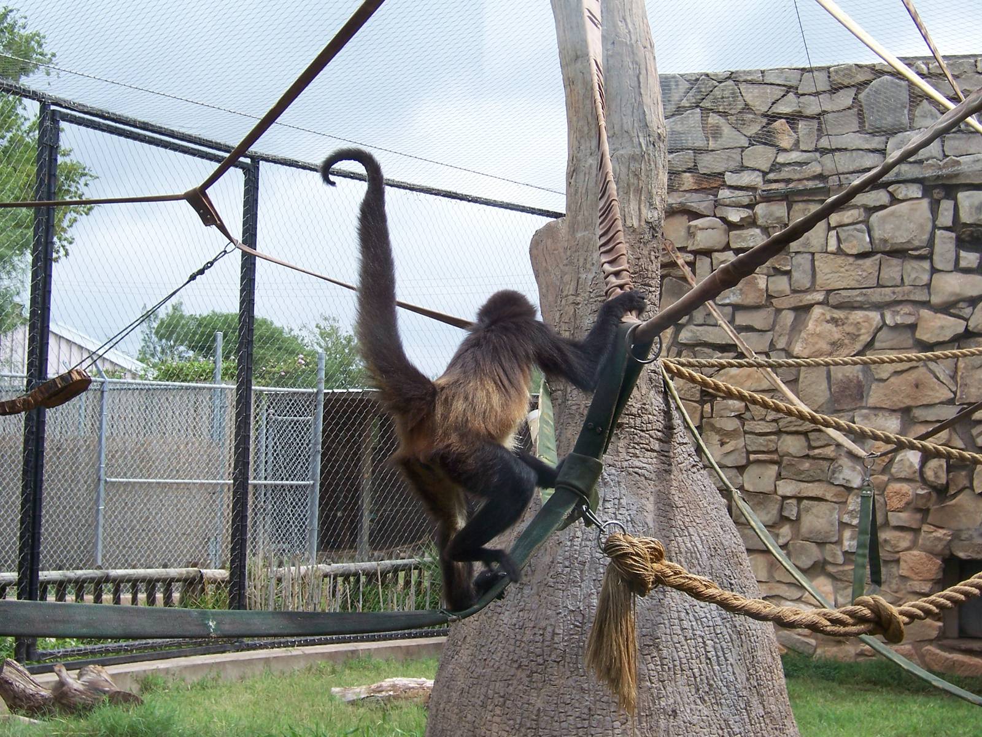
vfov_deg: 24.4
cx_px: 491
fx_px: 1702
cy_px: 368
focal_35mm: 60
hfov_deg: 32.2
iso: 80
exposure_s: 1/250
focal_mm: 10
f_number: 4.8
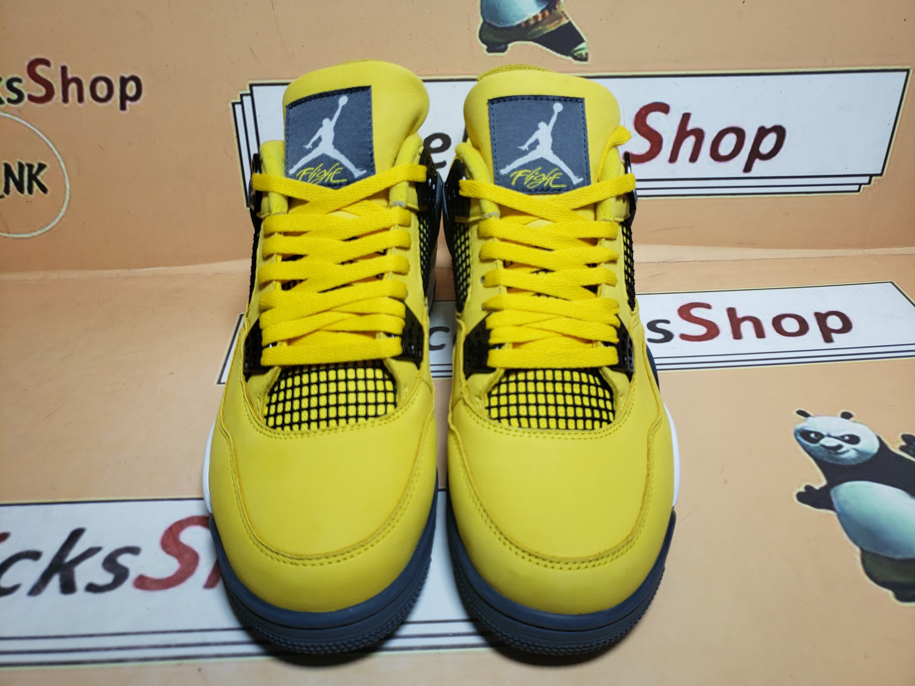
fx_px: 687
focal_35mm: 26
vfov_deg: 53.1
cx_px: 458
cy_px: 343
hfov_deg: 67.3
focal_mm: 4.3
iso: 50
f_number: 1.5
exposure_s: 1/638
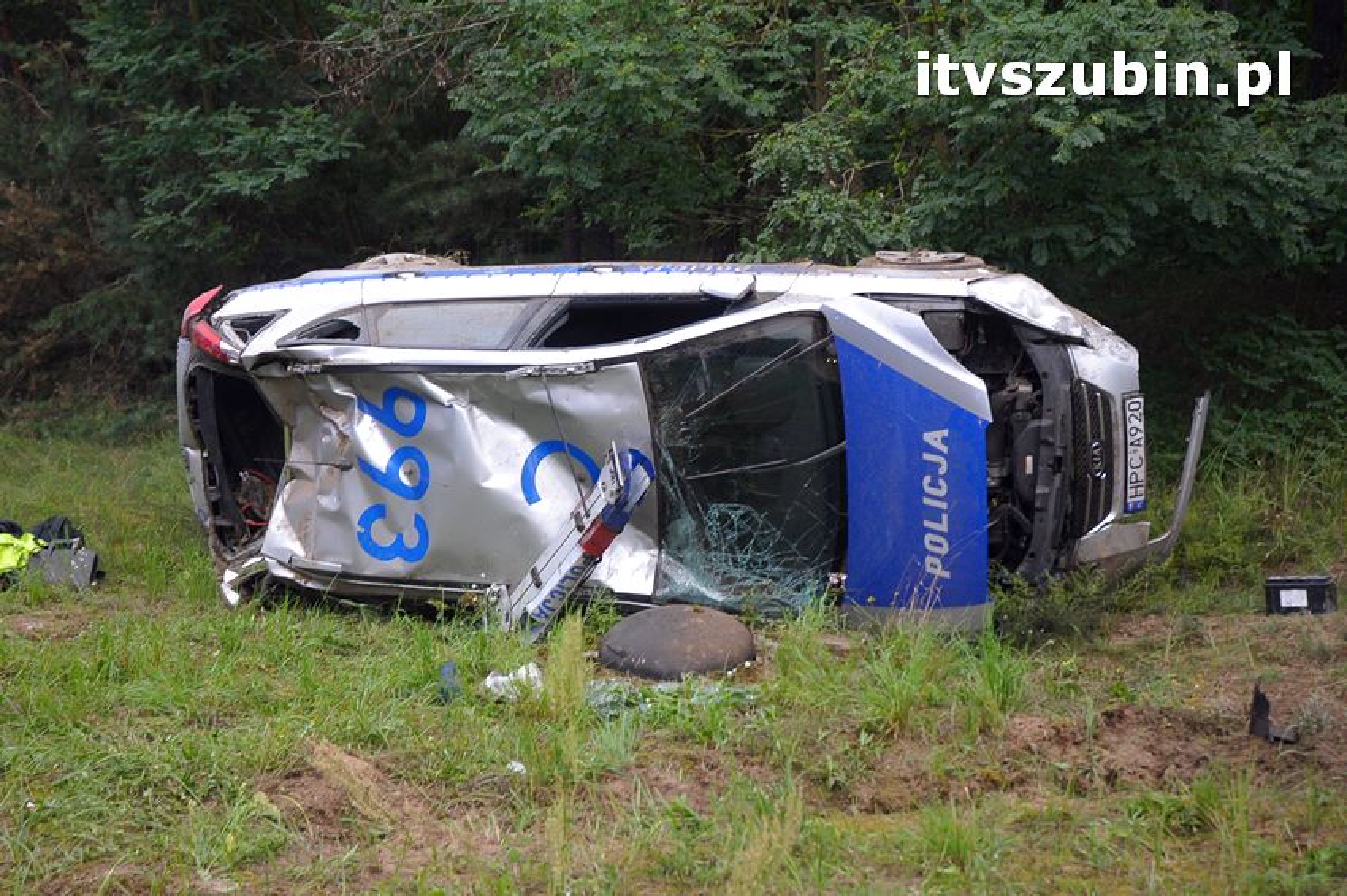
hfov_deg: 38.9
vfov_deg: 26.4
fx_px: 1906
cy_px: 448
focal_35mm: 51
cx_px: 674
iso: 640
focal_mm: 34
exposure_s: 1/80
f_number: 4.5
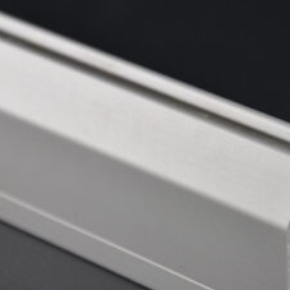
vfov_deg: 6.0
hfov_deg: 6.0
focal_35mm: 294
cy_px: 169
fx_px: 2786
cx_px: 208
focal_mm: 105
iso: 800
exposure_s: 1/60
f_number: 5.6
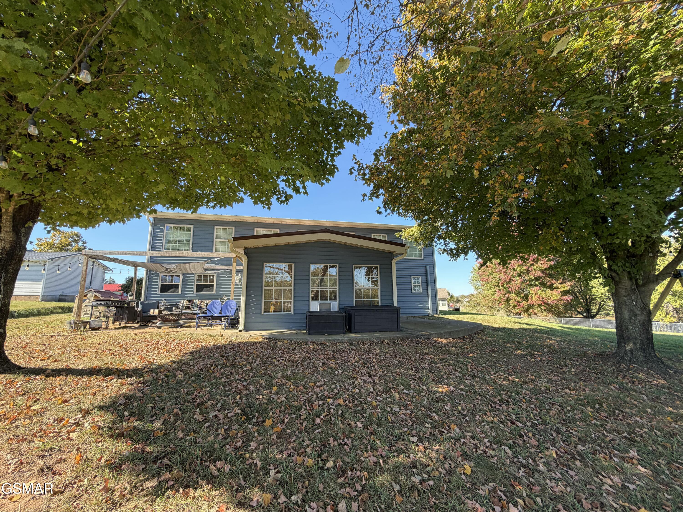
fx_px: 276
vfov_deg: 85.7
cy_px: 256
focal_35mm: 14
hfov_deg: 102.1
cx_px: 342
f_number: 2.2
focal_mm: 2.22
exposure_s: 1/271
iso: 50
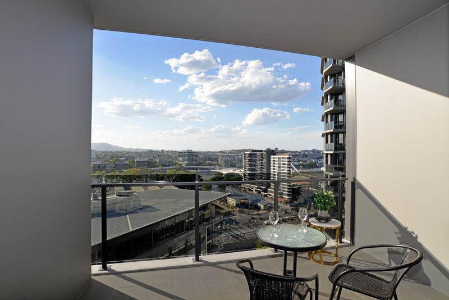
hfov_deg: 90.0
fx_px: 225
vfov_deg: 67.4
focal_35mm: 18
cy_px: 150
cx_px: 224
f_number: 14
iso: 400
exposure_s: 1/250
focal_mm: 18
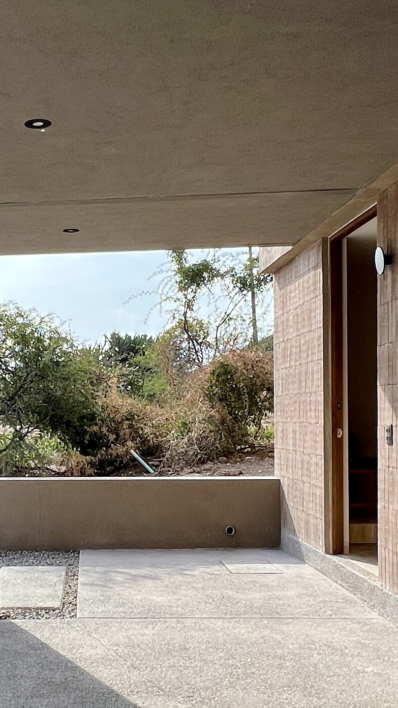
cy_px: 438
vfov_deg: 49.0
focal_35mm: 41
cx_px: 44
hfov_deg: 28.0
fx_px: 770
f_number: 1.8
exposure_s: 1/995
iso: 32
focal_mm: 1.57
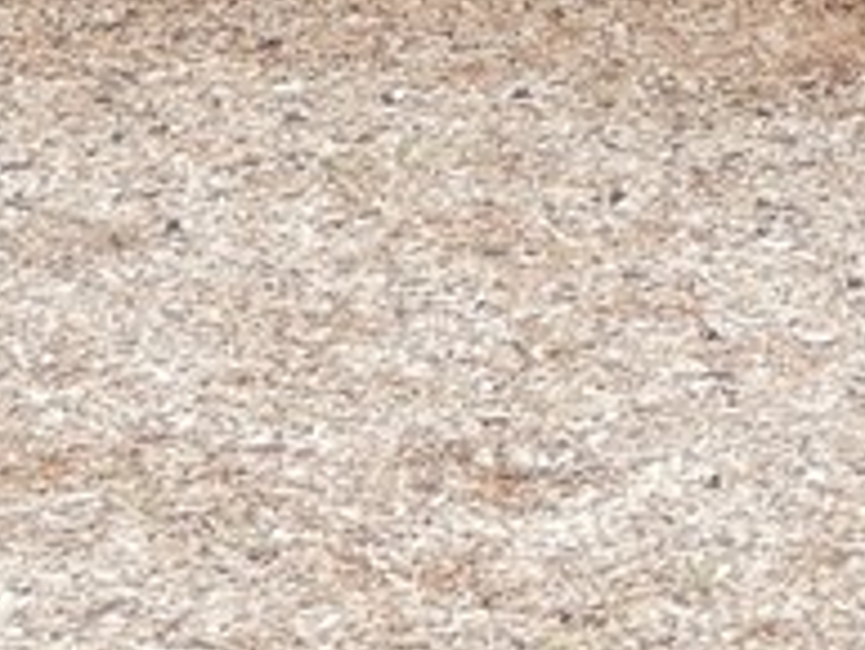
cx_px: 471
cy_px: -1044
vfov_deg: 6.4
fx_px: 5426
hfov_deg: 9.1
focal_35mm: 217
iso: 125
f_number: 4.2
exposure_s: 1/400
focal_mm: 7.3
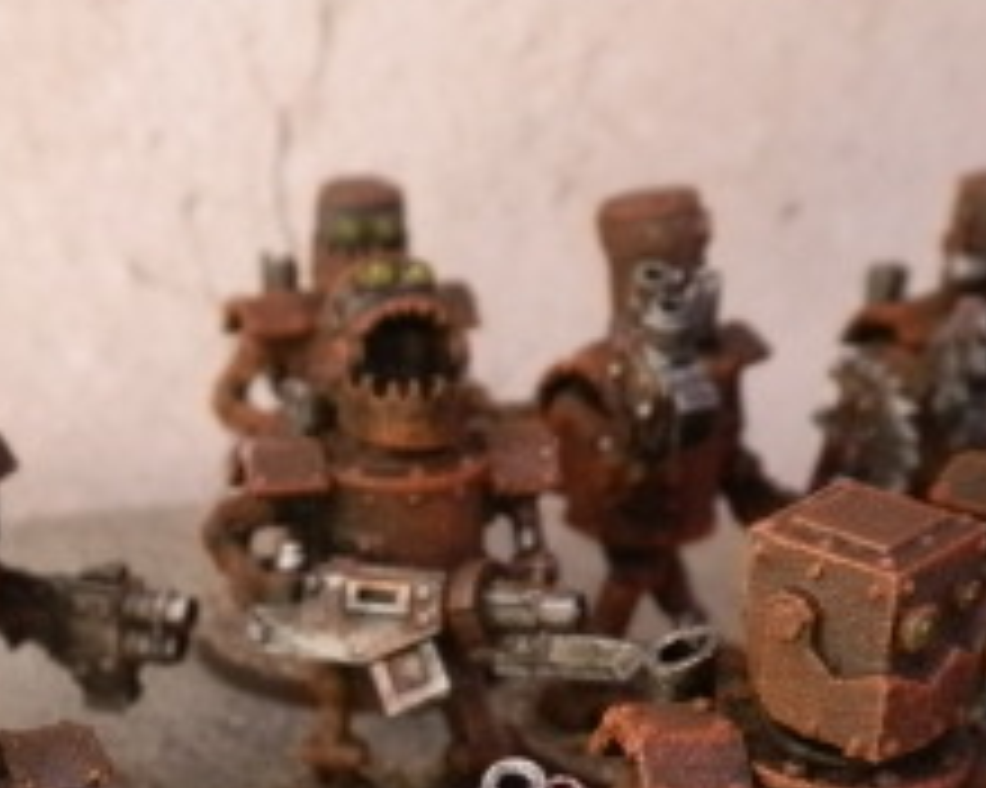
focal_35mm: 67
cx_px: 248
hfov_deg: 27.9
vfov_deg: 22.2
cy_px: 729
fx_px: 1954
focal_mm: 5
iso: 400
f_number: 3.1
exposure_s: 1/100
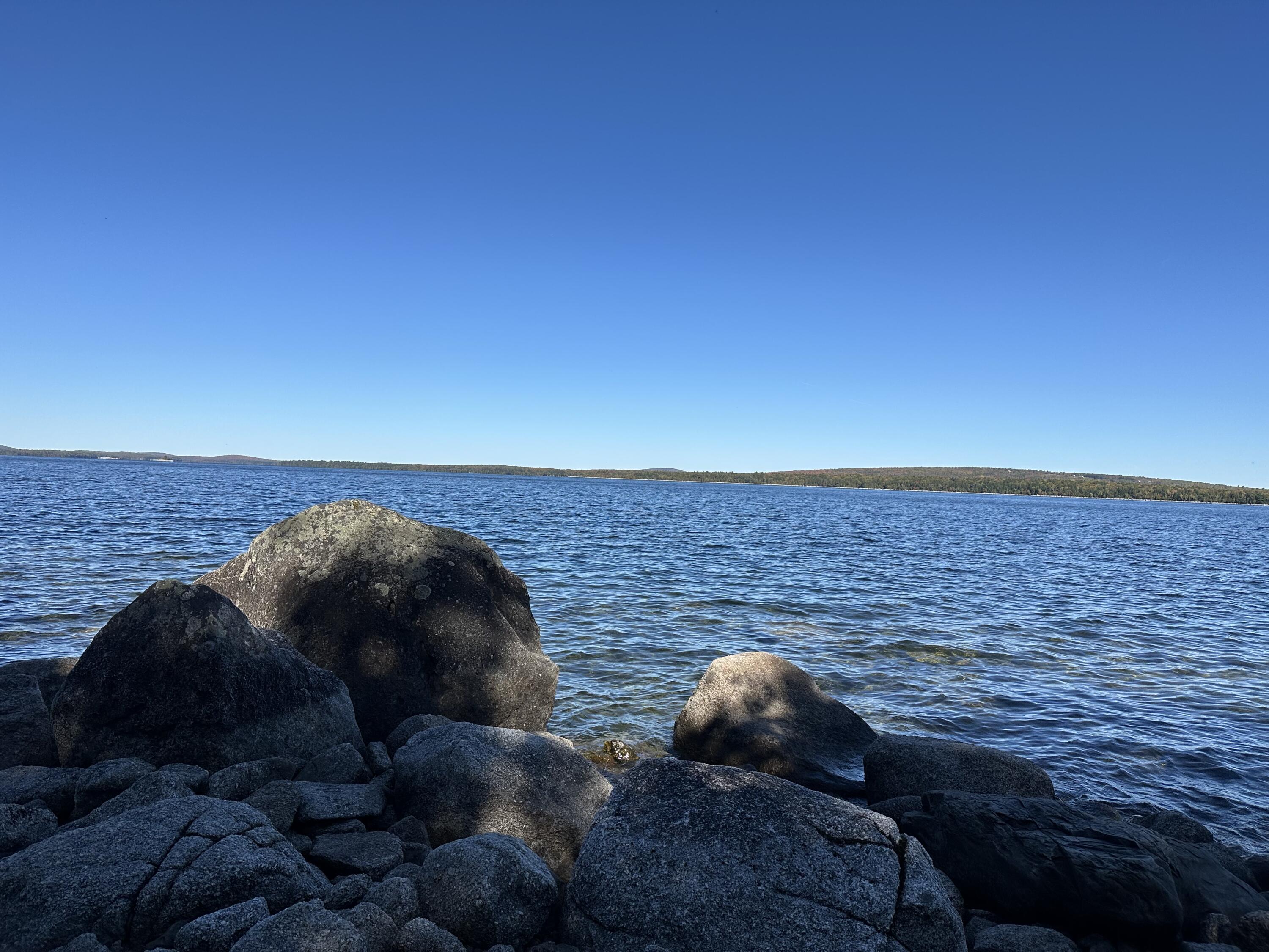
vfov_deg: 56.8
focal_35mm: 24
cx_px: 634
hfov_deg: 71.6
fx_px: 880
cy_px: 476
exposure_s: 1/5525
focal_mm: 6.86
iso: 80
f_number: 1.78
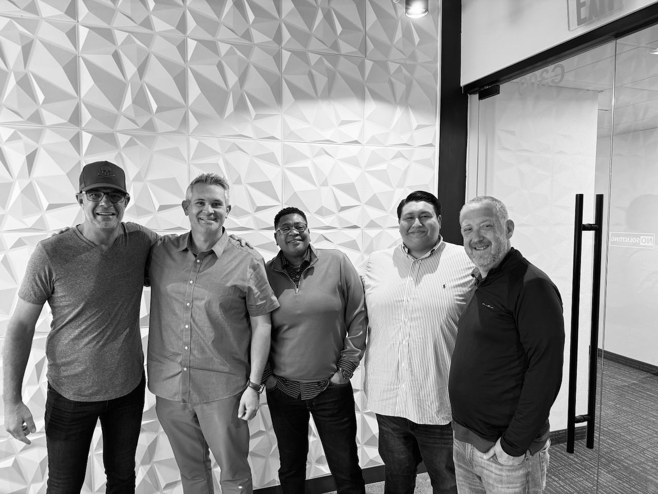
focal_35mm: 24
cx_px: 329
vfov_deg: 56.8
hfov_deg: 71.6
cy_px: 247
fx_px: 456
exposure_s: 1/60
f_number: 1.78
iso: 200
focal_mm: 6.76
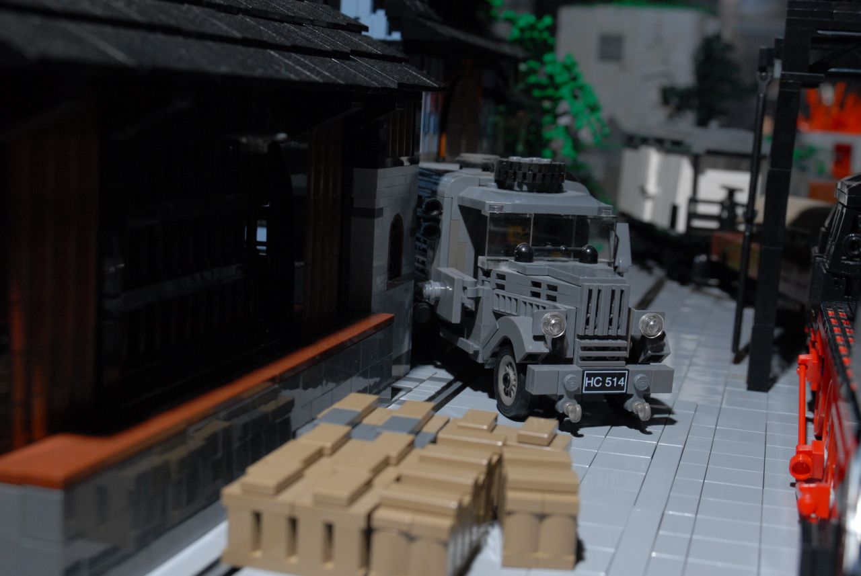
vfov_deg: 25.8
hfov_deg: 37.8
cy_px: 288
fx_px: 1257
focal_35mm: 52
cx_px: 430
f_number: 7.1
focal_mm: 35
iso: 500
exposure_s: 1/125
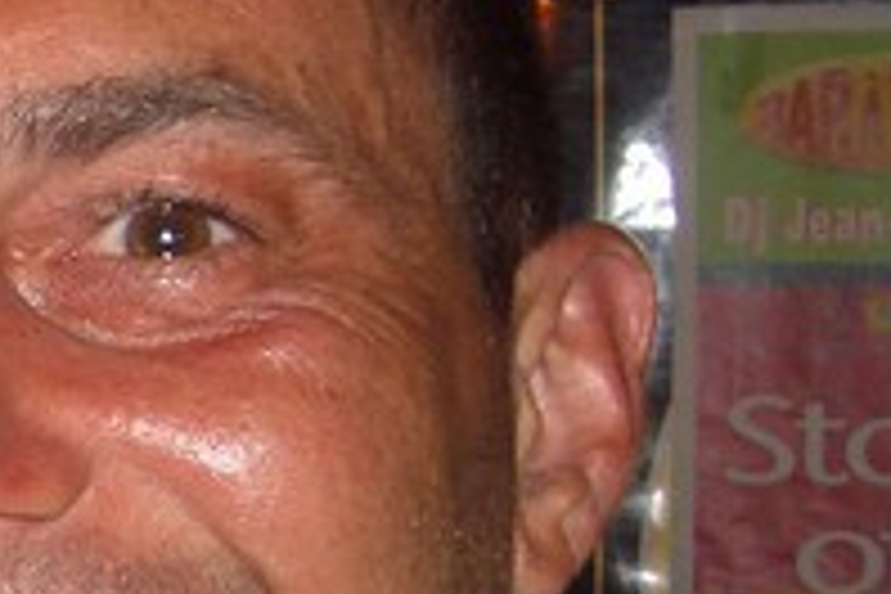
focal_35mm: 147
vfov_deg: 9.3
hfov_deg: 12.8
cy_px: 612
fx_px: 3638
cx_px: -675
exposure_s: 1/60
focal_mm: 5.8
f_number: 2.6
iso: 100
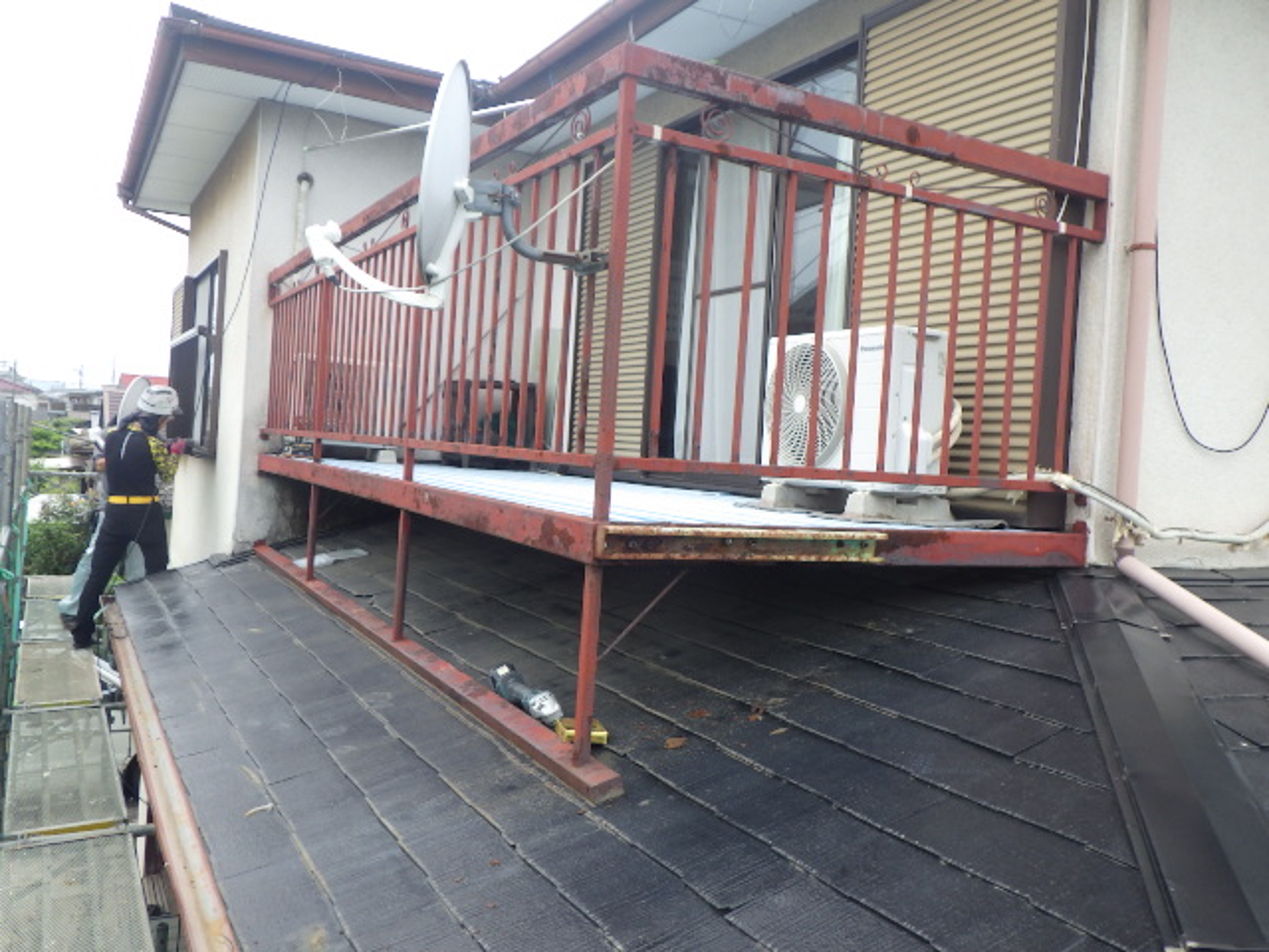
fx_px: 1026
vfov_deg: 49.7
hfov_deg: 63.4
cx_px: 634
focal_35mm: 28
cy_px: 476
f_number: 4.2
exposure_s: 1/320
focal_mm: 5
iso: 125
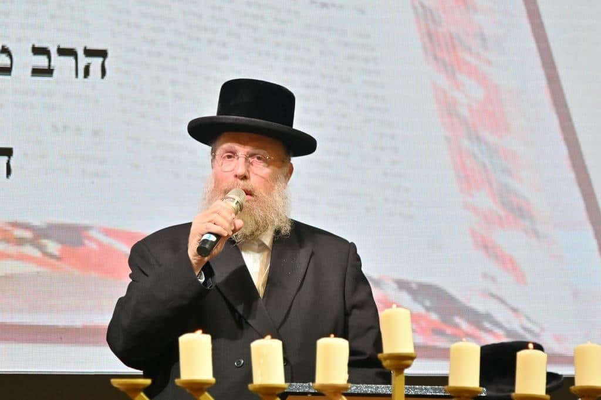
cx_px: 300
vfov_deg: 8.7
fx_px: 2620
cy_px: 200
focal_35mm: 157
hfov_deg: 13.1
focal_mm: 105
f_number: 4
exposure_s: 1/160
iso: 250
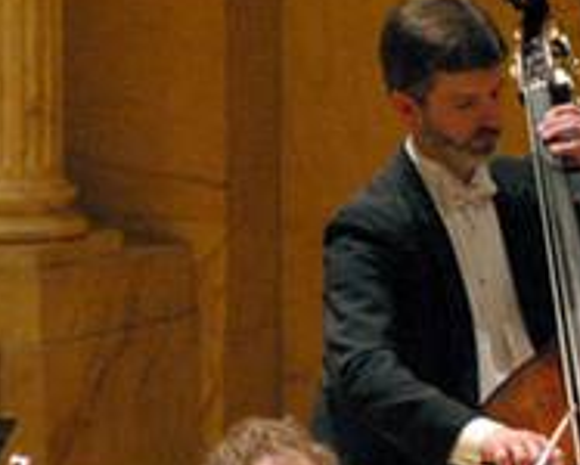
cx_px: 1017
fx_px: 20620
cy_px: 631
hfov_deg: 1.6
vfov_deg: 1.3
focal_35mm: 1200
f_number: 2.8
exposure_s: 1/125
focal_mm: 200
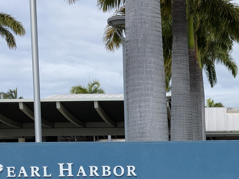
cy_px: 192
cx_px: 202
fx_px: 511
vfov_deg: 19.2
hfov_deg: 25.7
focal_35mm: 74
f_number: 1.73
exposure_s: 1/4673
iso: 73
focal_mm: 4.38
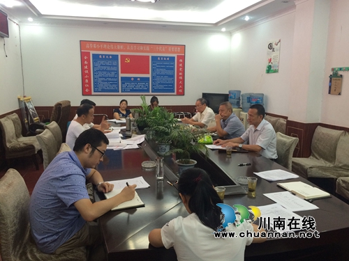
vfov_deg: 48.2
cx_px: 174
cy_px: 130
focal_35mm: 29
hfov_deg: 61.7
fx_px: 292
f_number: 2.2
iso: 160
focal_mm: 4.15
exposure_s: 1/33
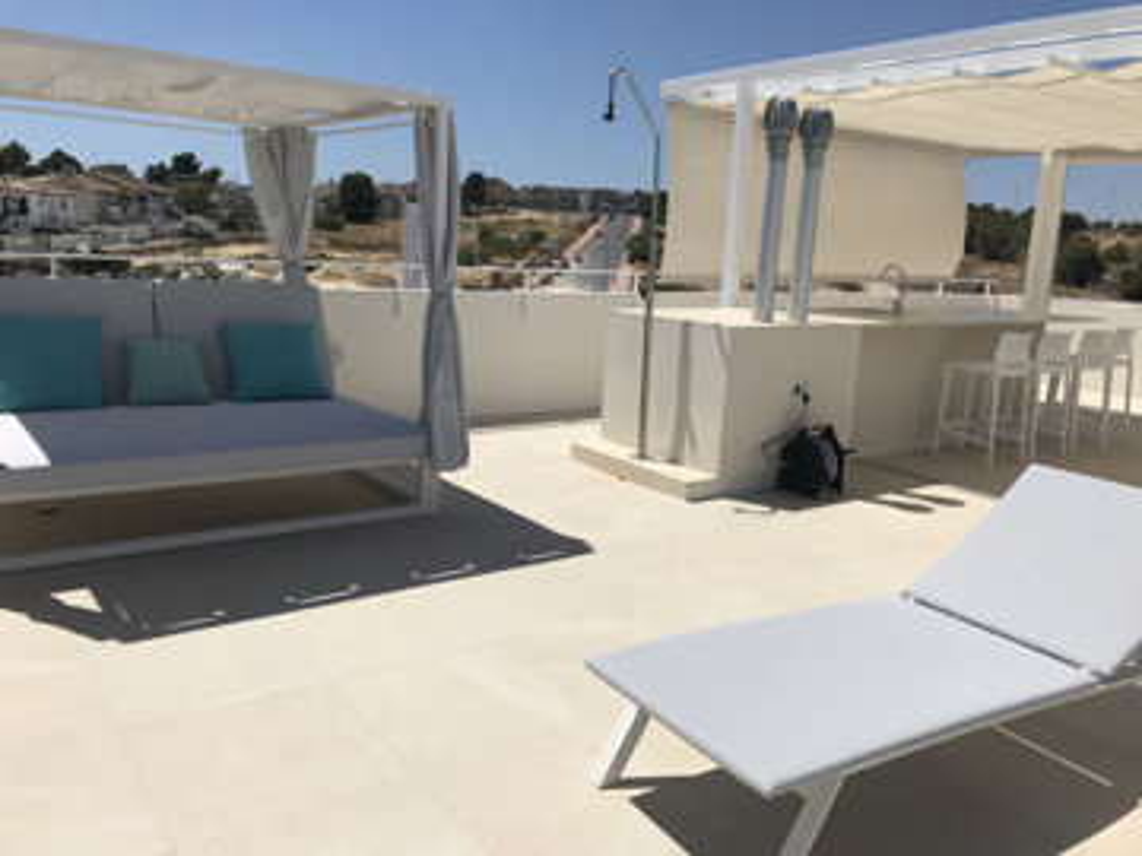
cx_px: 571
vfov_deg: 49.7
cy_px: 428
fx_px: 924
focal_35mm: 28
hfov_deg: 63.4
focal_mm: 3.99
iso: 25
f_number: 1.8
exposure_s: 1/6410
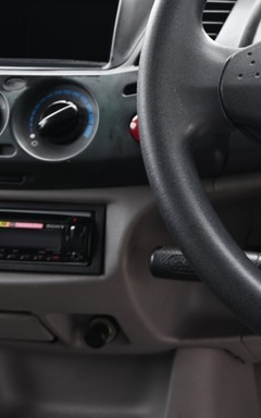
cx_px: 365
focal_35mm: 70
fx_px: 797
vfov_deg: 29.0
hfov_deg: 17.2
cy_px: 120
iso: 280
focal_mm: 24
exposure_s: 1/45
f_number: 5.6
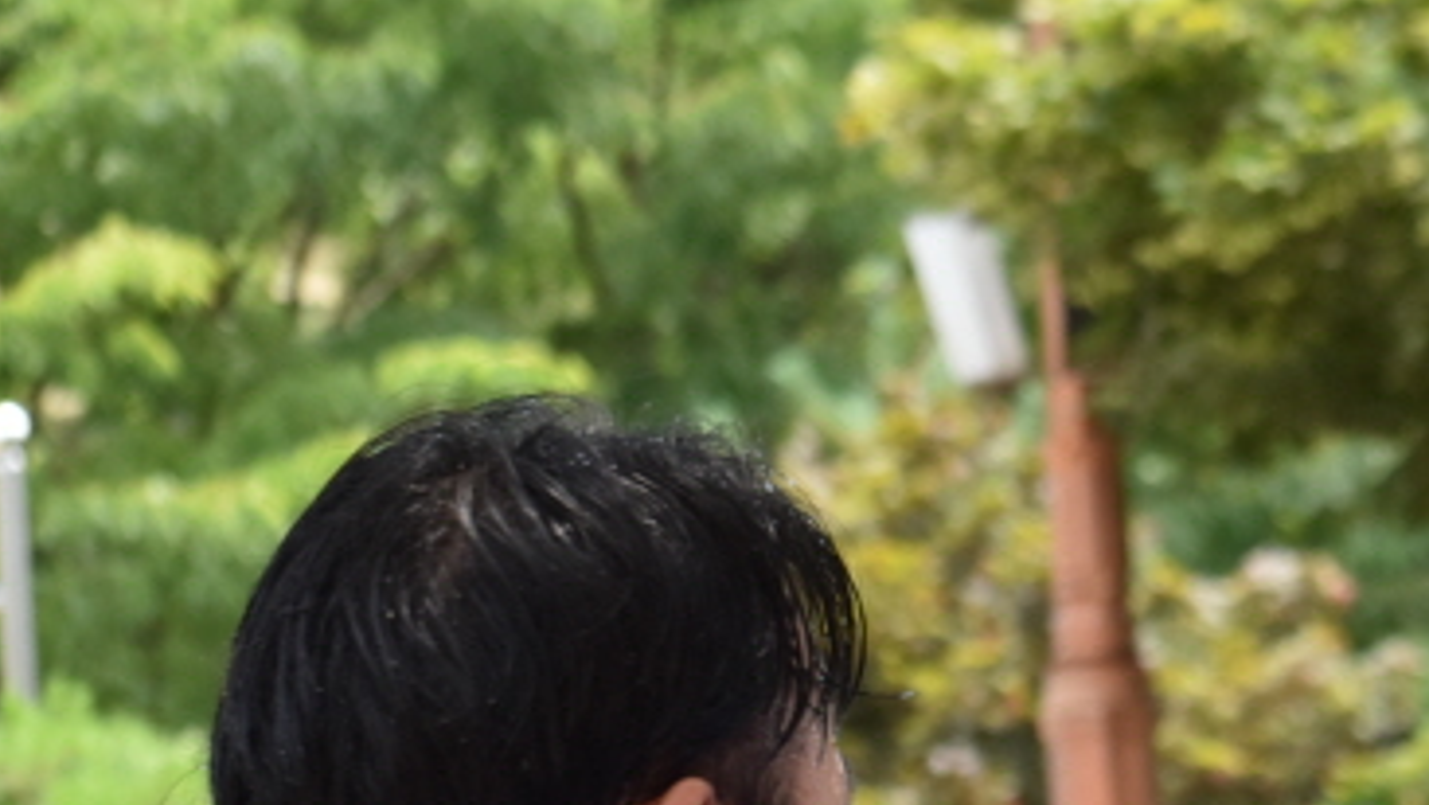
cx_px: 1765
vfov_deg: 3.5
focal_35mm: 344
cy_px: 1262
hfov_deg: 6.2
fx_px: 13037
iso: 400
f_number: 8
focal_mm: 80
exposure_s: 1/250
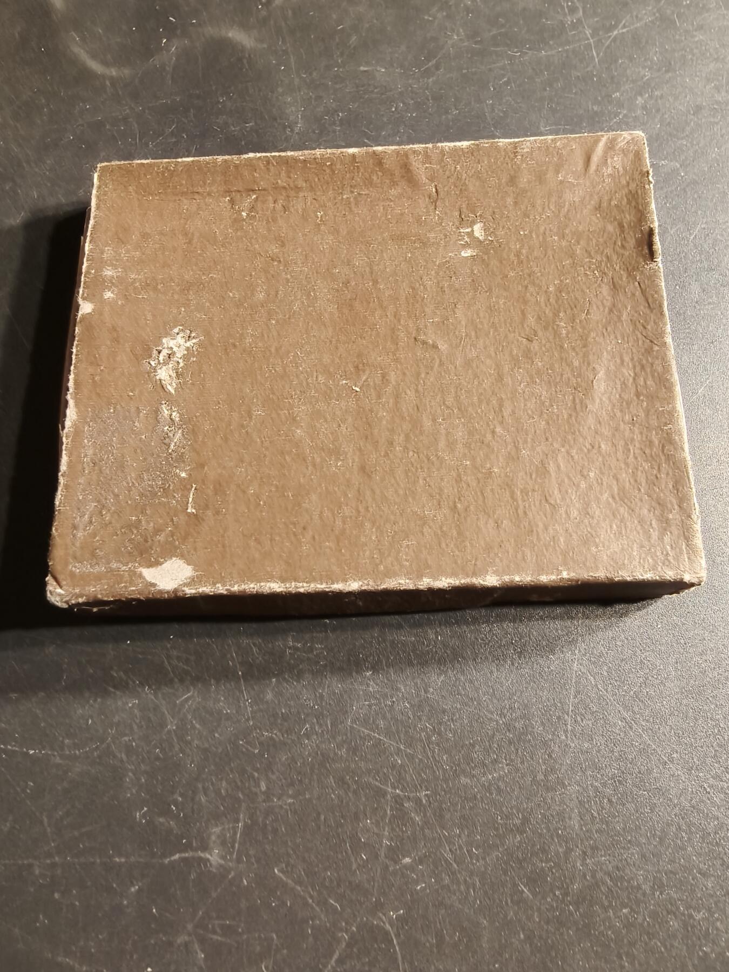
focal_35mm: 23
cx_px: 364
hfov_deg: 58.9
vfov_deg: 73.9
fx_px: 646
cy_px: 486
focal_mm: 2.32
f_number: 2
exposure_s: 1/50
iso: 250
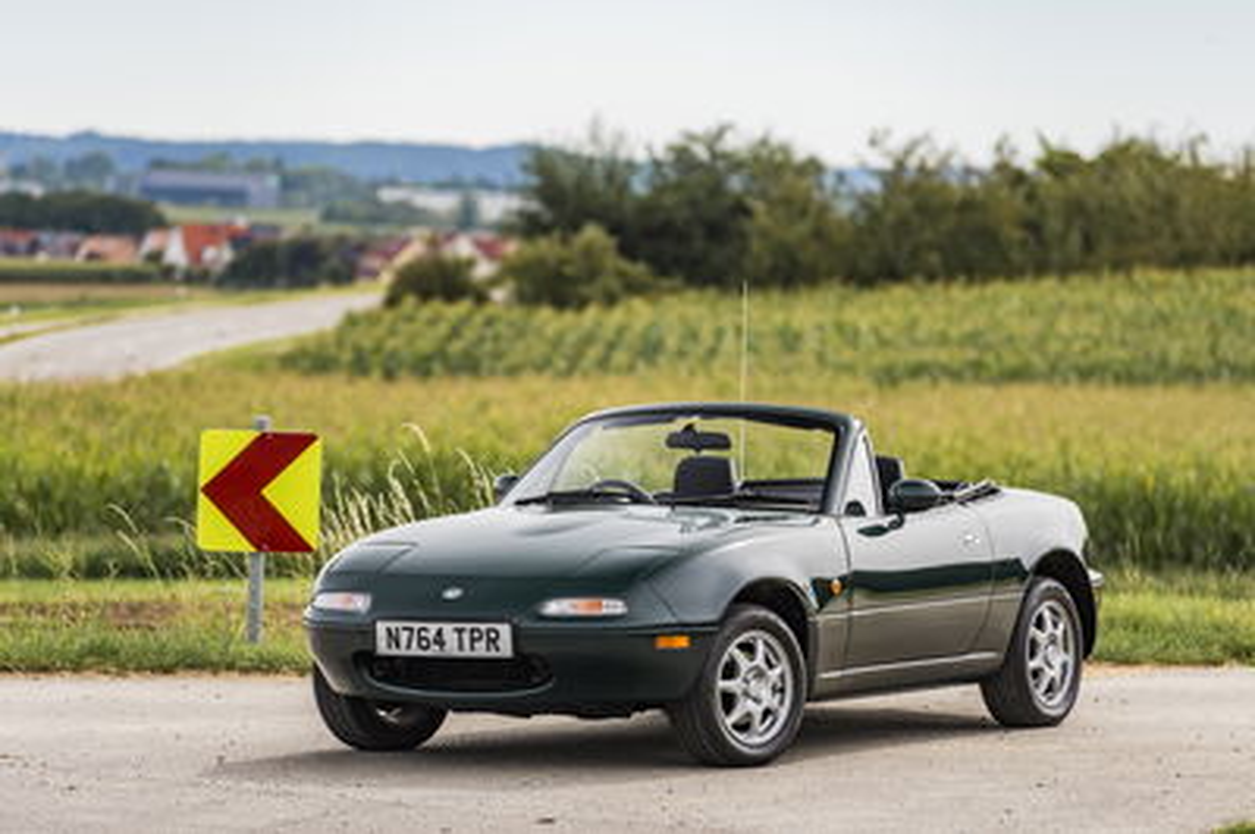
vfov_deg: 6.9
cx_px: 628
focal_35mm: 200
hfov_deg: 10.3
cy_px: 417
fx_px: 6966
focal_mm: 200
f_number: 5.6
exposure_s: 1/250
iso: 100
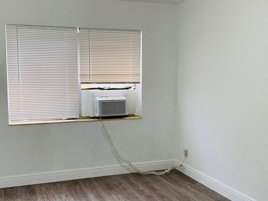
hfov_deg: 44.7
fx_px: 325
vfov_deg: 34.3
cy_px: 110
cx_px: 122
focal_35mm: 42
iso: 100
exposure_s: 1/114
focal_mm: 4.25
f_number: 1.8
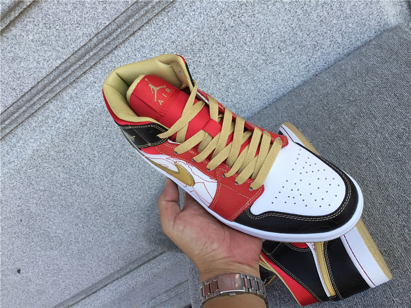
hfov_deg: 58.4
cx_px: 206
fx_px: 368
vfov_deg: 45.4
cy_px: 154
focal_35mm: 31
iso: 25
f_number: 2.4
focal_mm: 3.3
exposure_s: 1/384
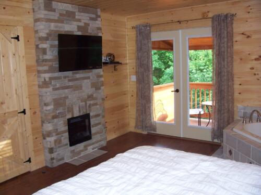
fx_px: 256
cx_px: 130
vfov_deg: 41.8
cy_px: 98
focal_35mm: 34
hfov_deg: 54.0
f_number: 2.7
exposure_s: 1/60
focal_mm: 5.6
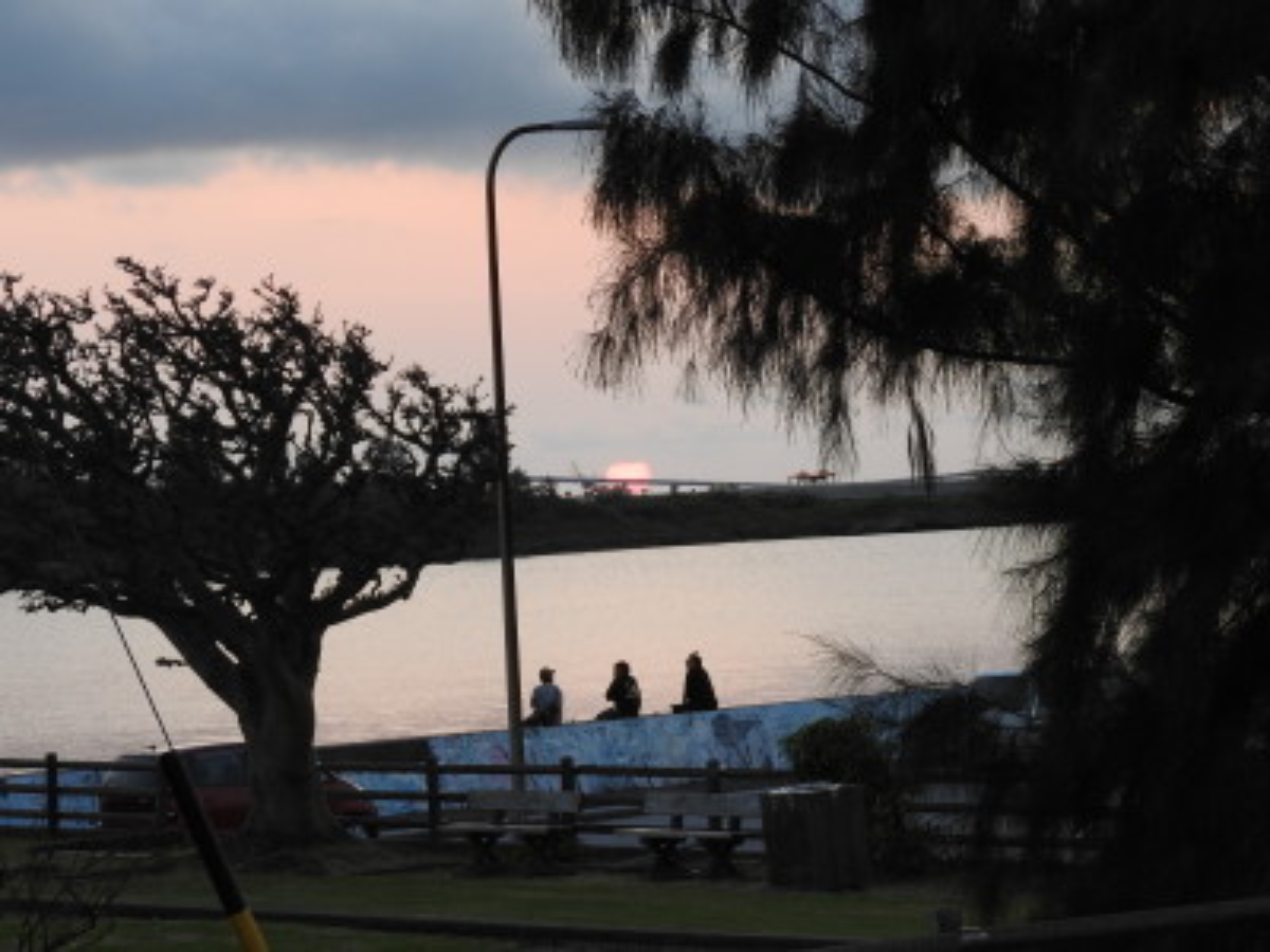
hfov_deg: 15.8
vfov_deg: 11.9
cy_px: 476
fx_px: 4586
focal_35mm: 125
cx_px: 635
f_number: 5
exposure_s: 1/60
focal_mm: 22.4
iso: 180
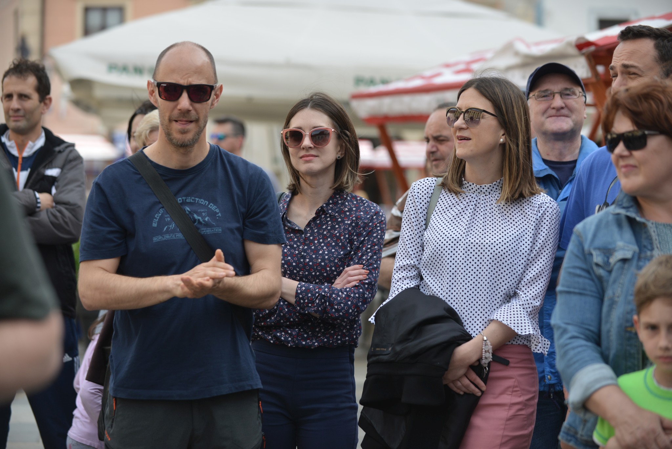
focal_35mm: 140
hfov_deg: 14.6
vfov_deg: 9.8
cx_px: 336
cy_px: 224
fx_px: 2614
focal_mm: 140
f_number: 5
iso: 400
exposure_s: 1/1600
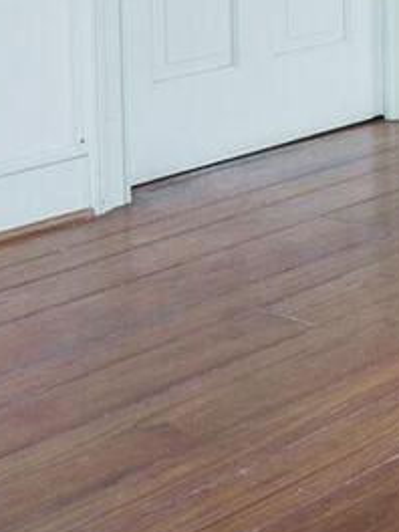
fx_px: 1291
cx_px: 1169
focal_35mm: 84
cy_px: -214
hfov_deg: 11.3
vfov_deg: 20.6
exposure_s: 1/3
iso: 200
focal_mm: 16
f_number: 7.1
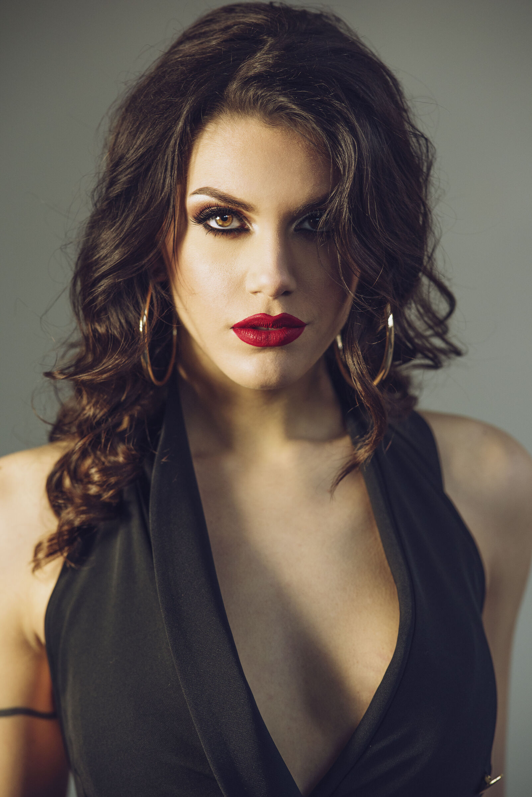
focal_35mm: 105
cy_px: 398
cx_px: 266
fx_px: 2325
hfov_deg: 13.1
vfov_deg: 19.4
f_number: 3.5
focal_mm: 105
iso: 640
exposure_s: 1/320
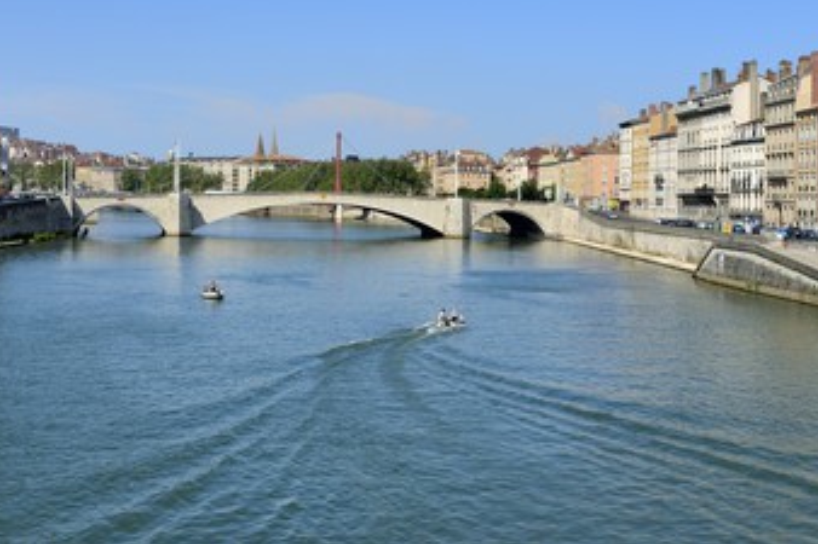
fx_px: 1272
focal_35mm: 56
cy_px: 213
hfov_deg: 35.6
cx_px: 448
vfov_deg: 24.1
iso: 100
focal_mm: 45
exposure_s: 1/160
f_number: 13
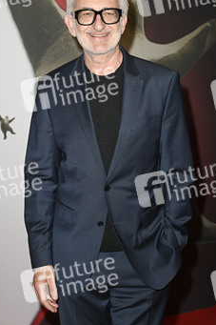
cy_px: 137
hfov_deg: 16.6
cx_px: 97
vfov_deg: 24.7
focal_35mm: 82
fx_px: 739
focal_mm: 70
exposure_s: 1/250
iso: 500
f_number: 5.6
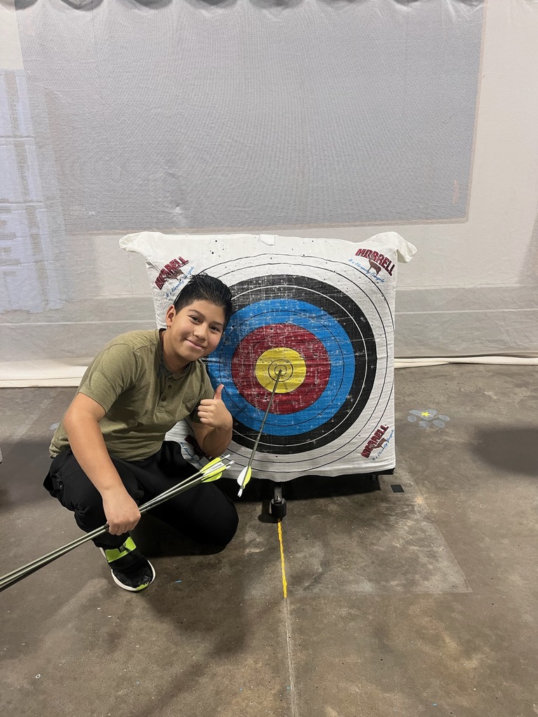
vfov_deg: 67.3
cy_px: 358
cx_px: 269
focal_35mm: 26
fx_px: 539
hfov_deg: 53.1
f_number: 1.6
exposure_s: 1/60
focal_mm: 5.1
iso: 200
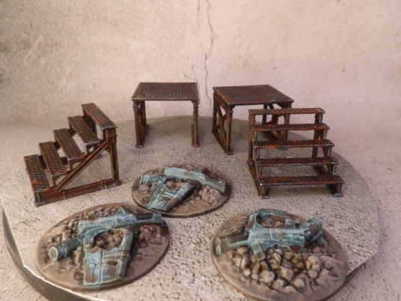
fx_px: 324
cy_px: 150
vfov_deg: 49.7
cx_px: 200
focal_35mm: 28
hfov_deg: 63.4
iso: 400
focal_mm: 5
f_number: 3.1
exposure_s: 1/125
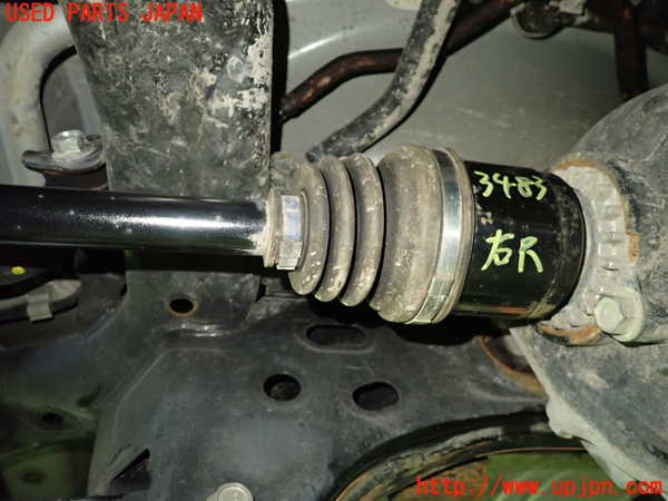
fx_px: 482
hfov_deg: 69.4
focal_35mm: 25
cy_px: 250
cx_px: 334
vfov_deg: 54.9
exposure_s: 1/30
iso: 800
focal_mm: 4.5
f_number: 2
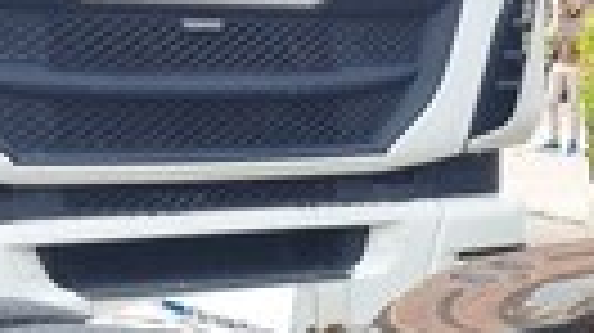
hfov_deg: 17.1
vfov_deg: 9.2
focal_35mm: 119
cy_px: 783
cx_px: 752
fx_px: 1873
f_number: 1.8
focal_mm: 5.23
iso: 32
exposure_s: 1/252
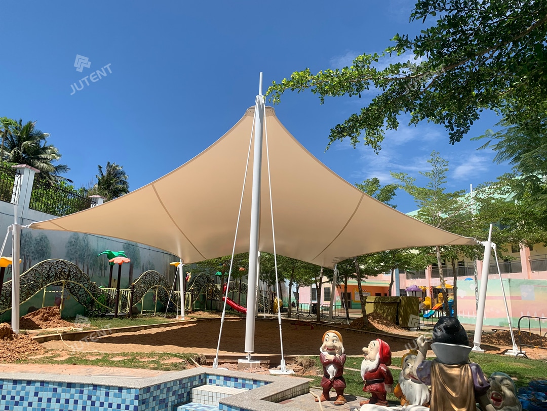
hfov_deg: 67.3
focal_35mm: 26
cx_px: 274
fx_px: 411
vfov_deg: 53.1
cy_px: 206
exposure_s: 1/2681
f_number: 1.8
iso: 25
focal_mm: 4.25
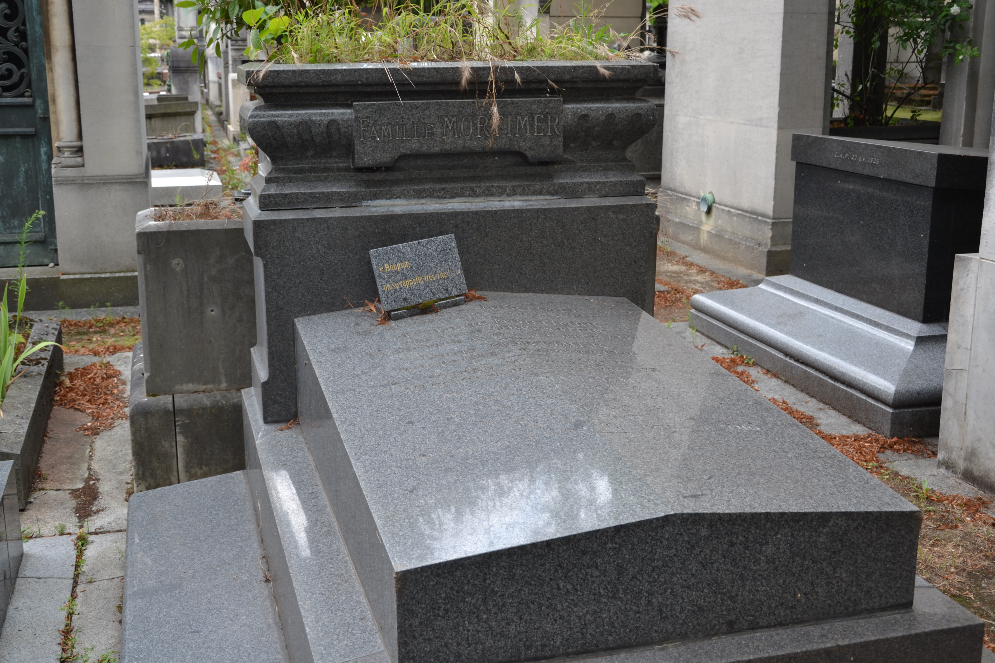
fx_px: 1161
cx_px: 498
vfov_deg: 31.9
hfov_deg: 46.4
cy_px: 332
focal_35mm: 42
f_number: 6.3
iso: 100
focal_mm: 28
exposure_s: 1/80
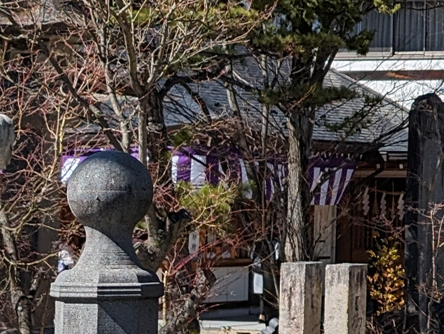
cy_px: 21
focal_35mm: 179
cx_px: 781
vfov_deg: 8.3
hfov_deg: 10.4
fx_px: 2299
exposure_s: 1/1166
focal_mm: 6.9
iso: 18
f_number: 1.68
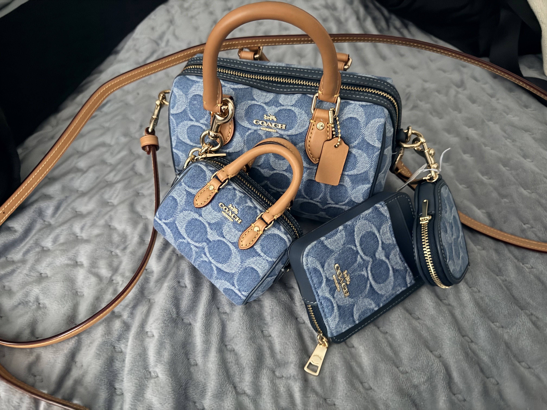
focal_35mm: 24
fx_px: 379
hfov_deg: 71.6
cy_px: 205
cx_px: 274
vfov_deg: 56.8
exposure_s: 1/13
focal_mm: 6.76
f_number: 1.78
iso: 1000
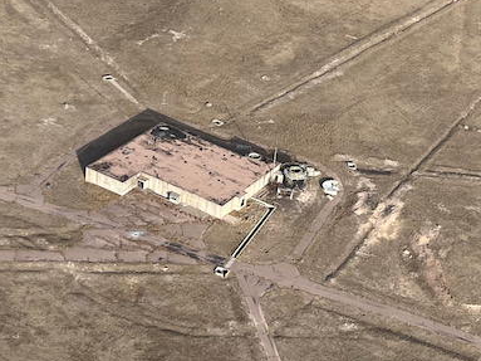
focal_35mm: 87
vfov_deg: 17.0
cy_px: 185
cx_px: 541
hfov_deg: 21.3
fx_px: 1209
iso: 50
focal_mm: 5.1
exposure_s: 1/1355
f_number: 1.6
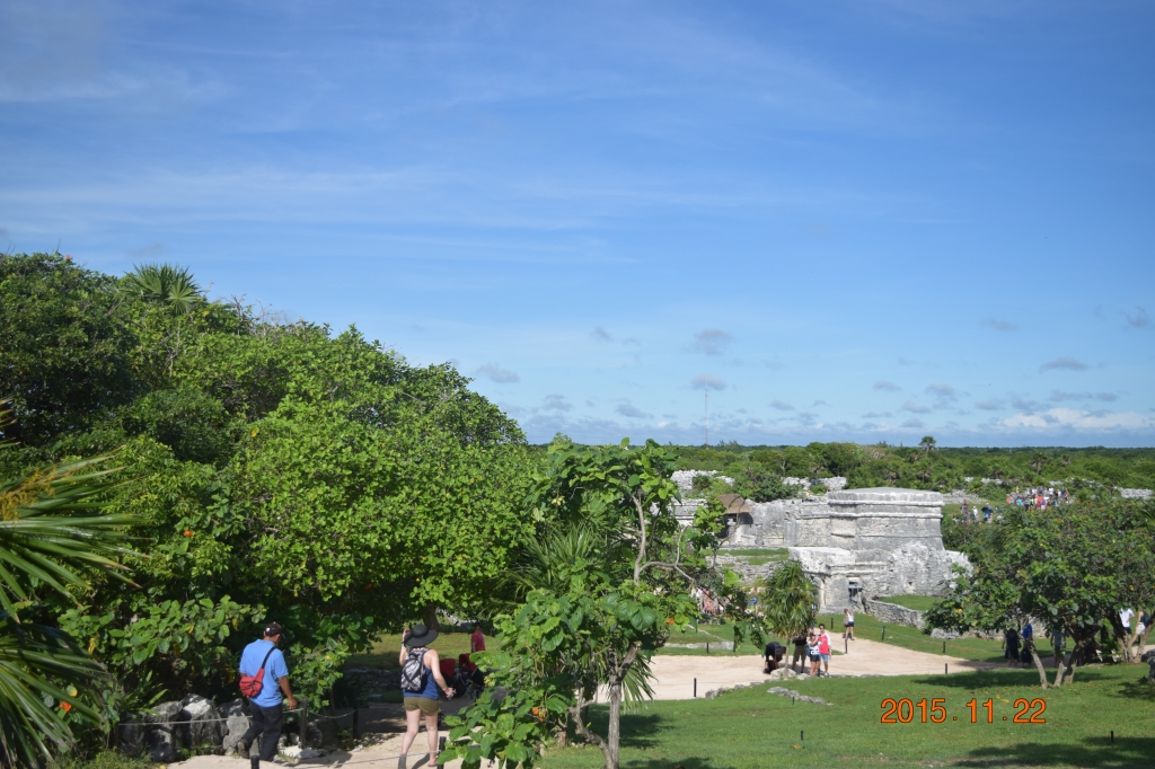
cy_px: 384
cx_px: 578
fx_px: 1203
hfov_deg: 51.3
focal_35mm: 38
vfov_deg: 35.5
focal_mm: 25
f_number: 4
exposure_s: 1/2500
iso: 200
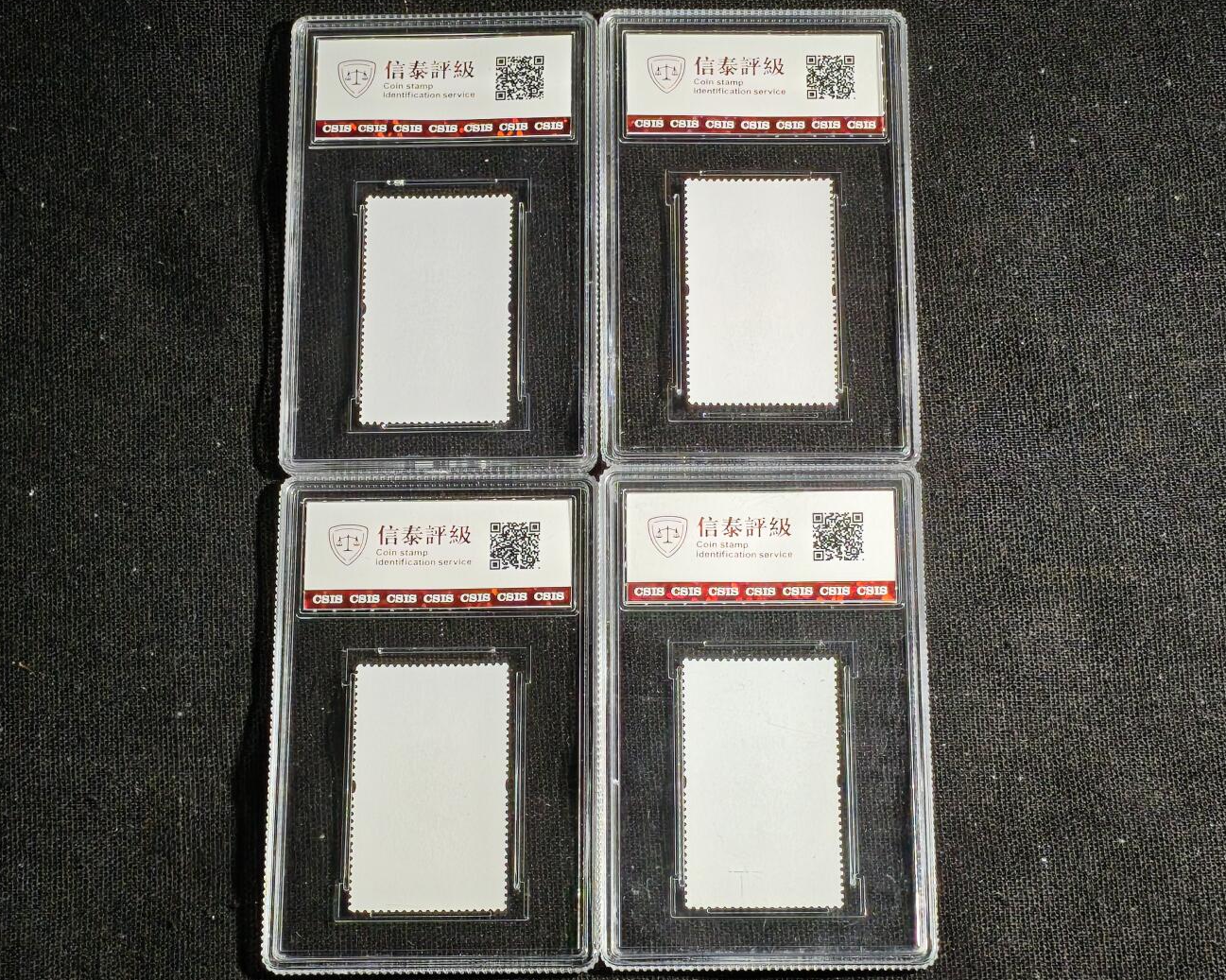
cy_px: 485
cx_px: 596
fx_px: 3555
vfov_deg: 15.7
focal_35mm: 98
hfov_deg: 19.6
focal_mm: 4.94
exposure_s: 1/224
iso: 50
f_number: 1.5
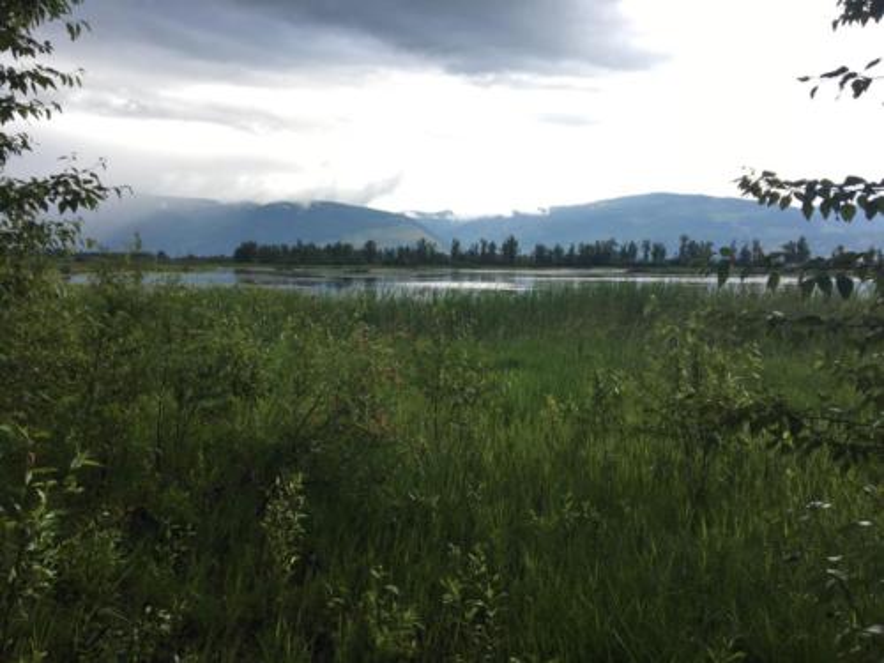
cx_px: 442
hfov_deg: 61.7
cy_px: 332
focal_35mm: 29
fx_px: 741
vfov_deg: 48.2
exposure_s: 1/304
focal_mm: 4.15
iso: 25
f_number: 2.2
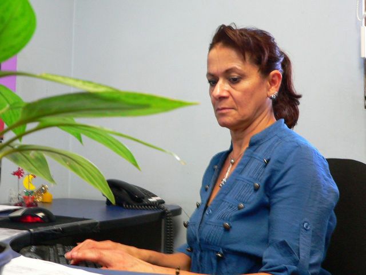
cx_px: 183
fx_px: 476
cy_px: 138
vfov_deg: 32.2
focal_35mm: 45
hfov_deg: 42.1
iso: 200
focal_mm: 7.4
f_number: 2.8
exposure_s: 1/5
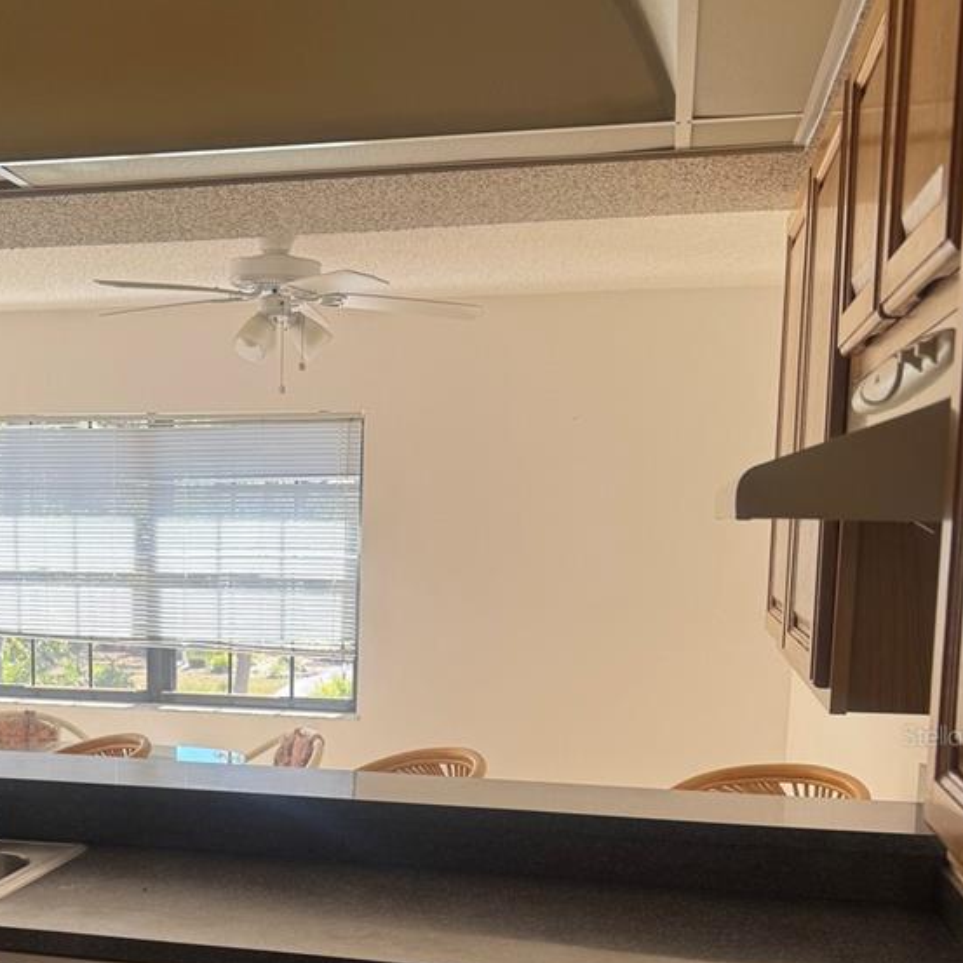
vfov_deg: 35.9
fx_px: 1448
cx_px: 242
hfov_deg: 36.0
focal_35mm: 46
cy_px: 735
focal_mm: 6.76
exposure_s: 1/131
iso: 50
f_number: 1.78
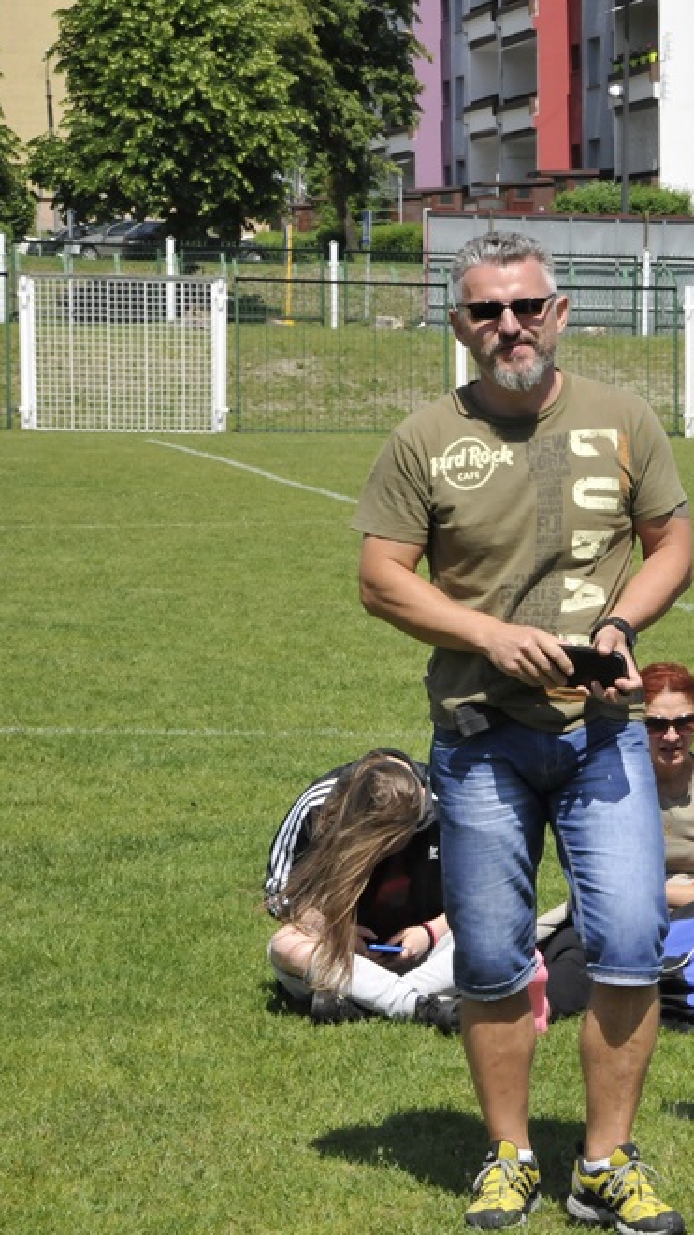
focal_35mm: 138
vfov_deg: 15.6
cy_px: 616
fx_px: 4517
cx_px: 924
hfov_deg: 8.6
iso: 800
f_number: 14
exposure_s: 1/800
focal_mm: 58
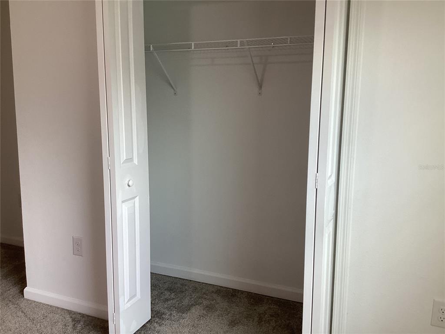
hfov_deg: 58.4
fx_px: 399
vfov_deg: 45.4
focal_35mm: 31
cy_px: 167
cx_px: 222
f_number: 2.4
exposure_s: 1/60
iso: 50
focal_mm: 3.3
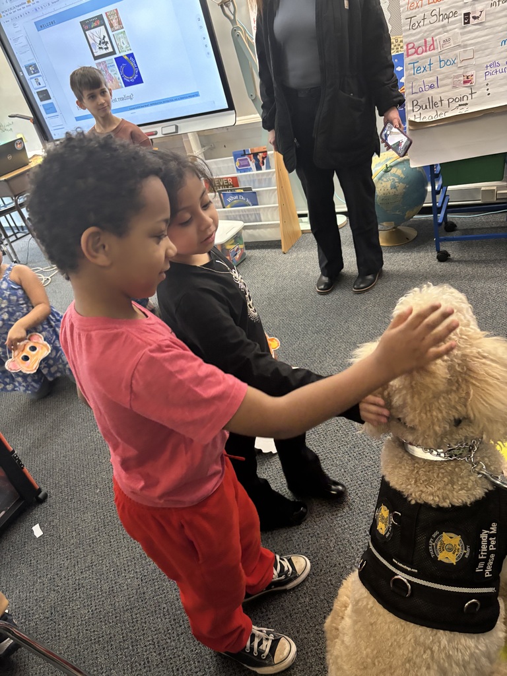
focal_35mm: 26
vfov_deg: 67.3
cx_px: 254
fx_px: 508
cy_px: 338
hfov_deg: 53.1
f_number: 1.6
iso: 500
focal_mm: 5.96
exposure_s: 1/40
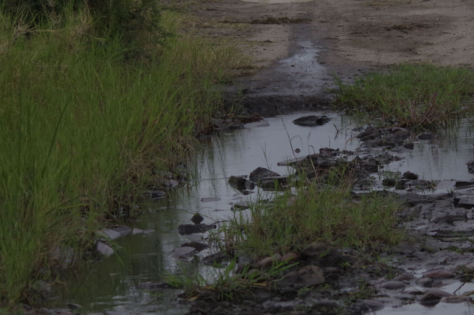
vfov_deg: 4.7
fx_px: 3815
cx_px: 361
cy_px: 171
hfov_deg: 7.1
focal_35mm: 290
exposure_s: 1/2500
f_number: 5.6
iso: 1000
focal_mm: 107.5
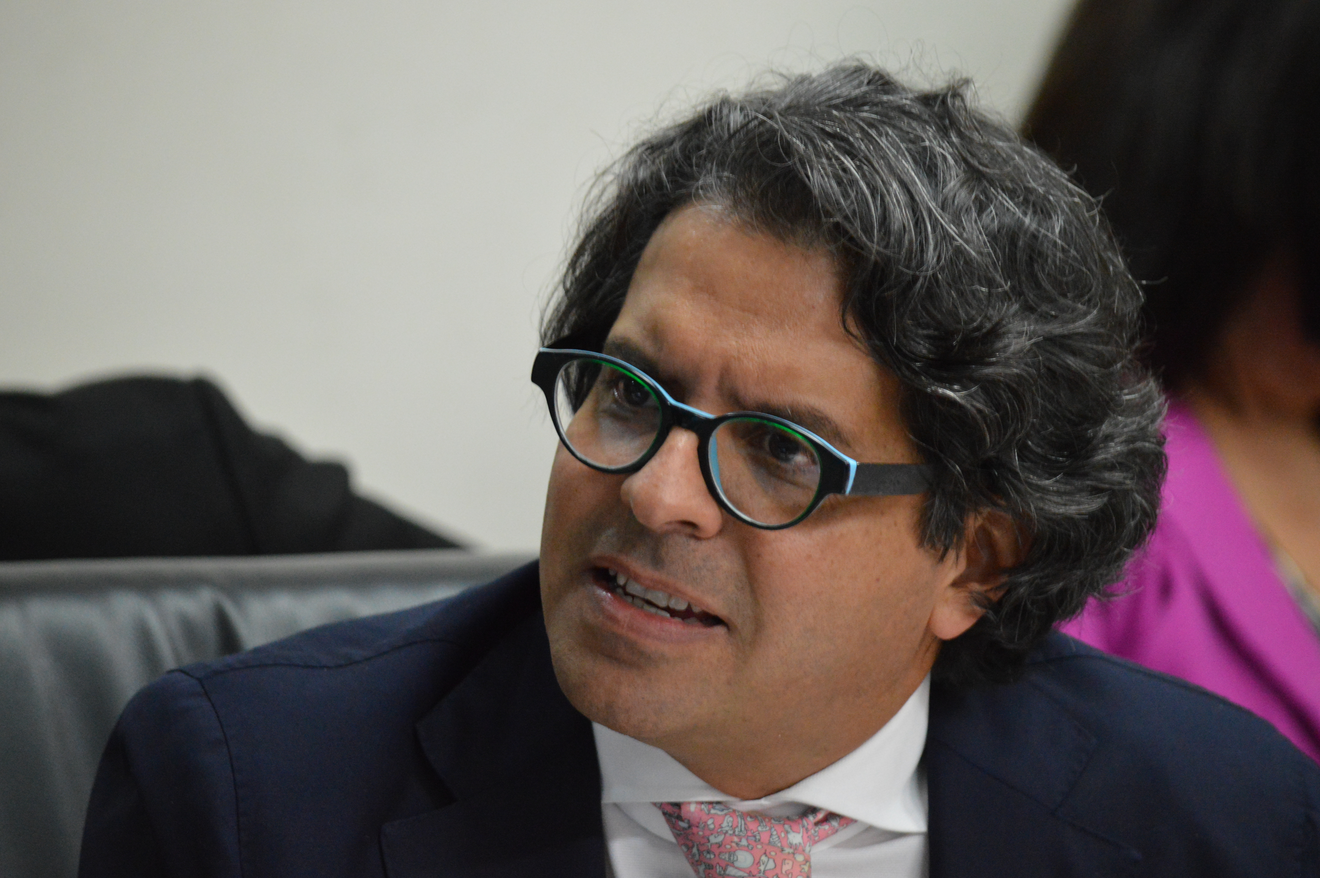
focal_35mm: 292
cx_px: 660
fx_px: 10715
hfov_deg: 7.0
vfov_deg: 4.7
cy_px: 439
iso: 3200
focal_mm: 195
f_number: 5
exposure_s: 1/100
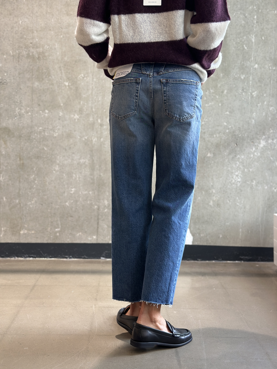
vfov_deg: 39.7
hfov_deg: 30.3
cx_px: 138
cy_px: 184
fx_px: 512
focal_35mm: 48
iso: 125
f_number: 1.78
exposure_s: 1/100
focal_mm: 6.86
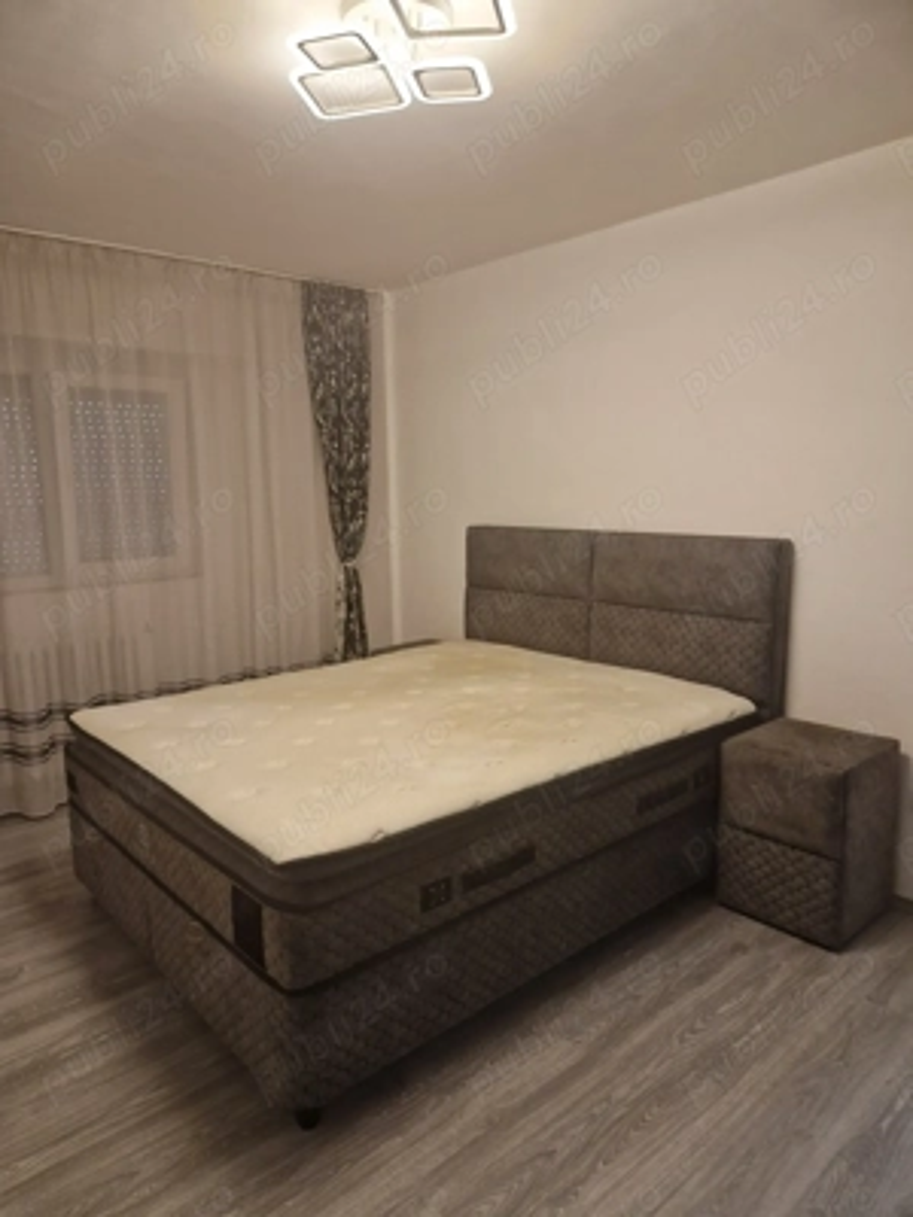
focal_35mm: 23
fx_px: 809
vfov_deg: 73.9
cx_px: 456
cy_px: 608
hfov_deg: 58.9
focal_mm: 5.4
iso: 250
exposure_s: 1/100
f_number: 1.8
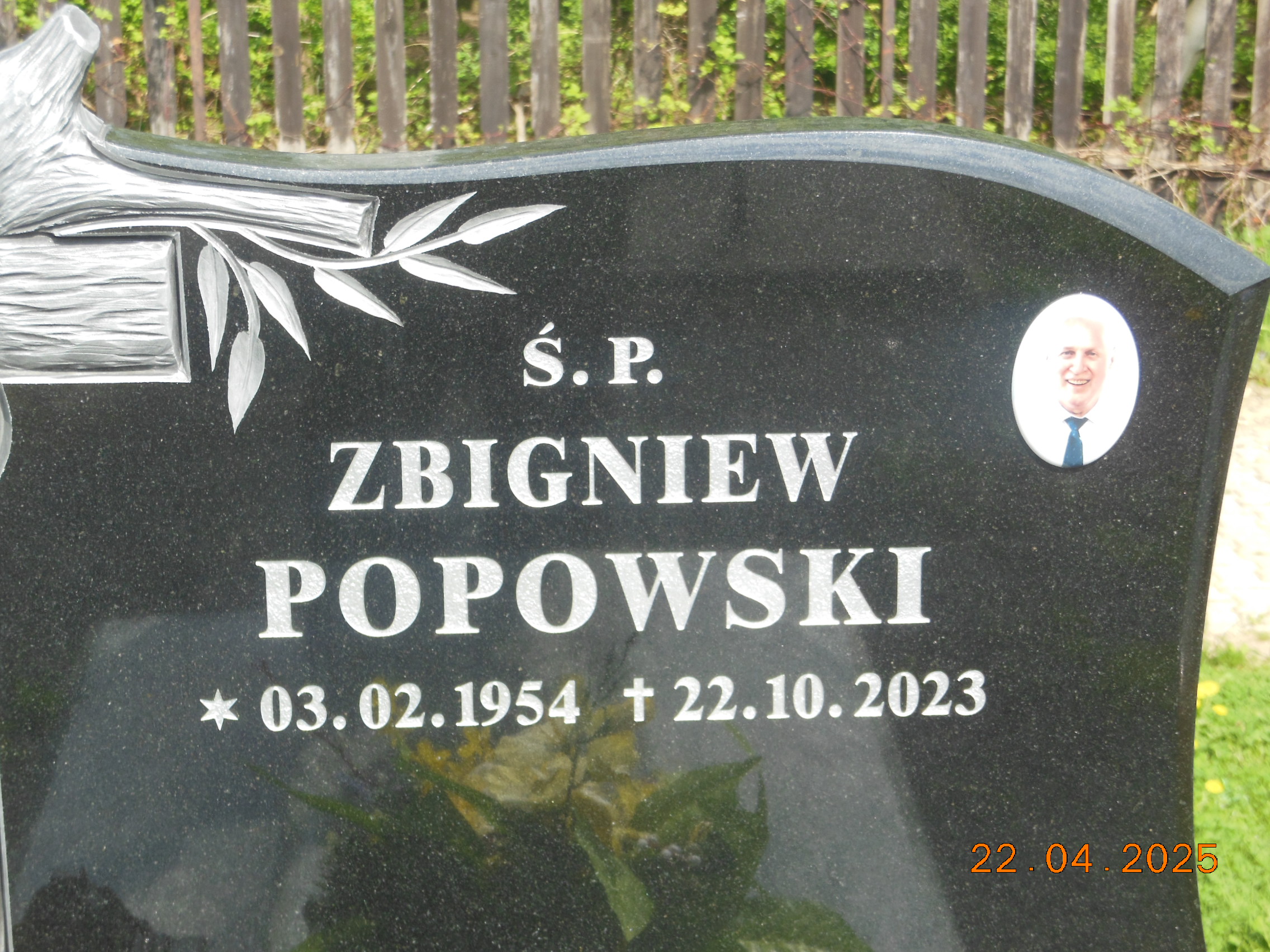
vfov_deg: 17.0
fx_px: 3192
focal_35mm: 87
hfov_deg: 22.5
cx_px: 635
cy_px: 476
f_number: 4.6
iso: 125
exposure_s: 1/400
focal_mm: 15.5
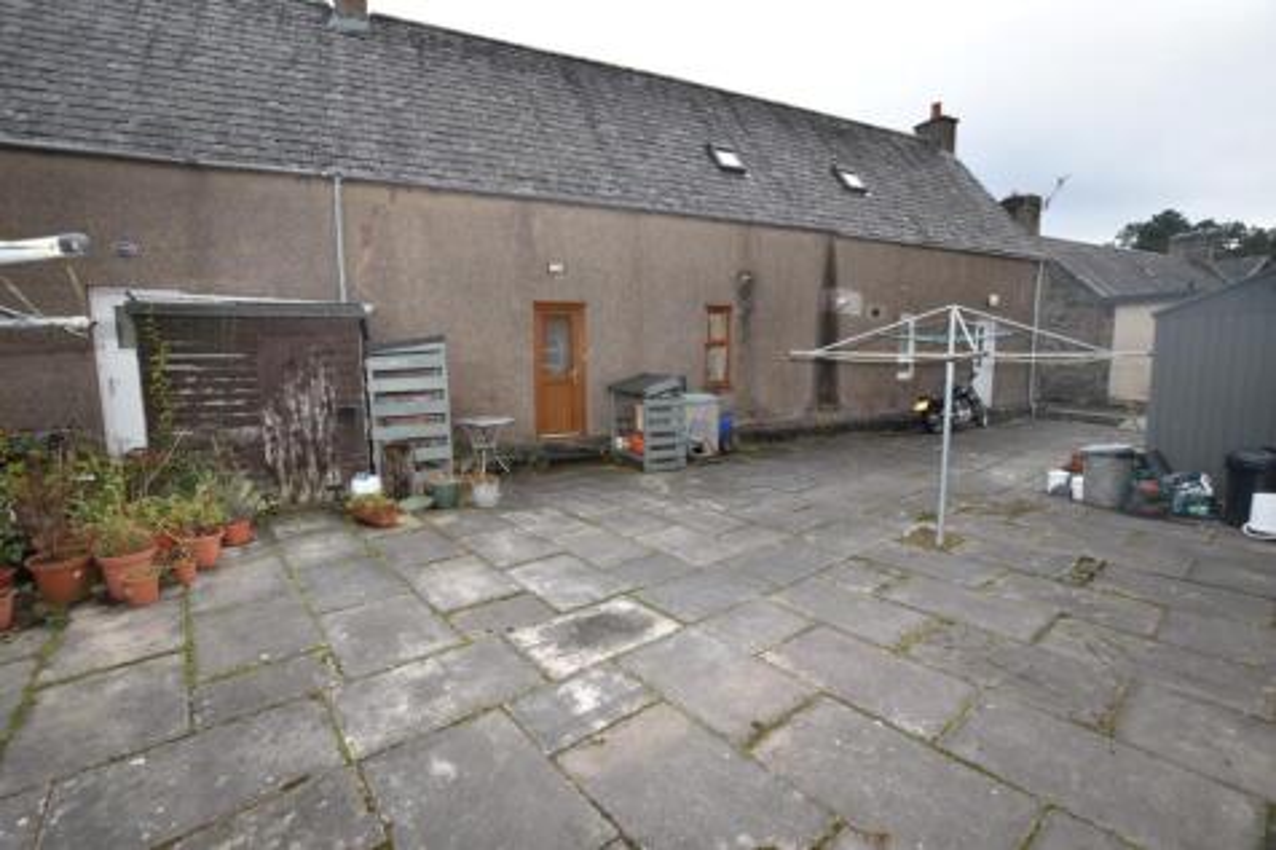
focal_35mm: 15
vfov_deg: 77.3
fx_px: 531
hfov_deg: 100.4
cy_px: 425
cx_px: 638
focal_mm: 10
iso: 450
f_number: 5.6
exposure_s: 1/125
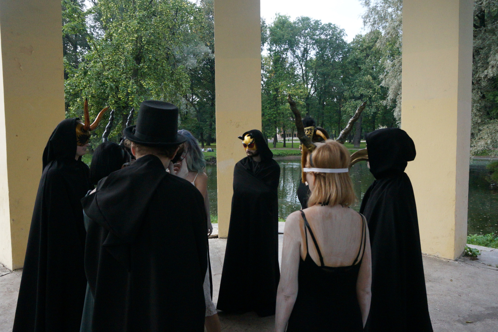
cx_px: 249
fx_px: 373
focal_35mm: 27
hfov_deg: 67.4
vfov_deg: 47.9
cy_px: 166
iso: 3200
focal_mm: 18
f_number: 6.3
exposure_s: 1/2000
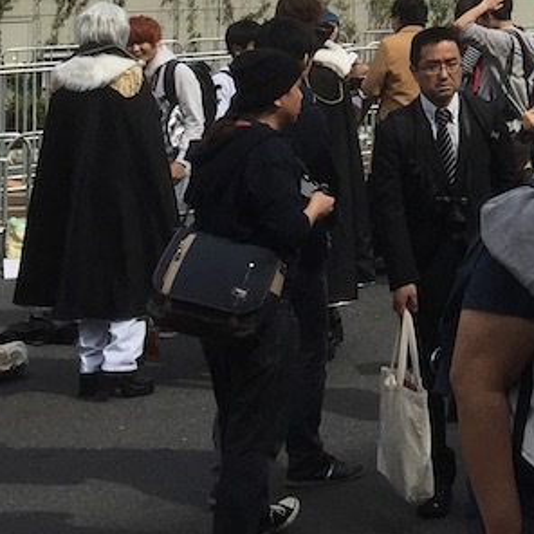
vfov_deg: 14.8
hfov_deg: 14.9
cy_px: -216
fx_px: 1937
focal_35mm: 111
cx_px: 722
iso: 32
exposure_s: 1/2639
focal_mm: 4.15
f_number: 2.2
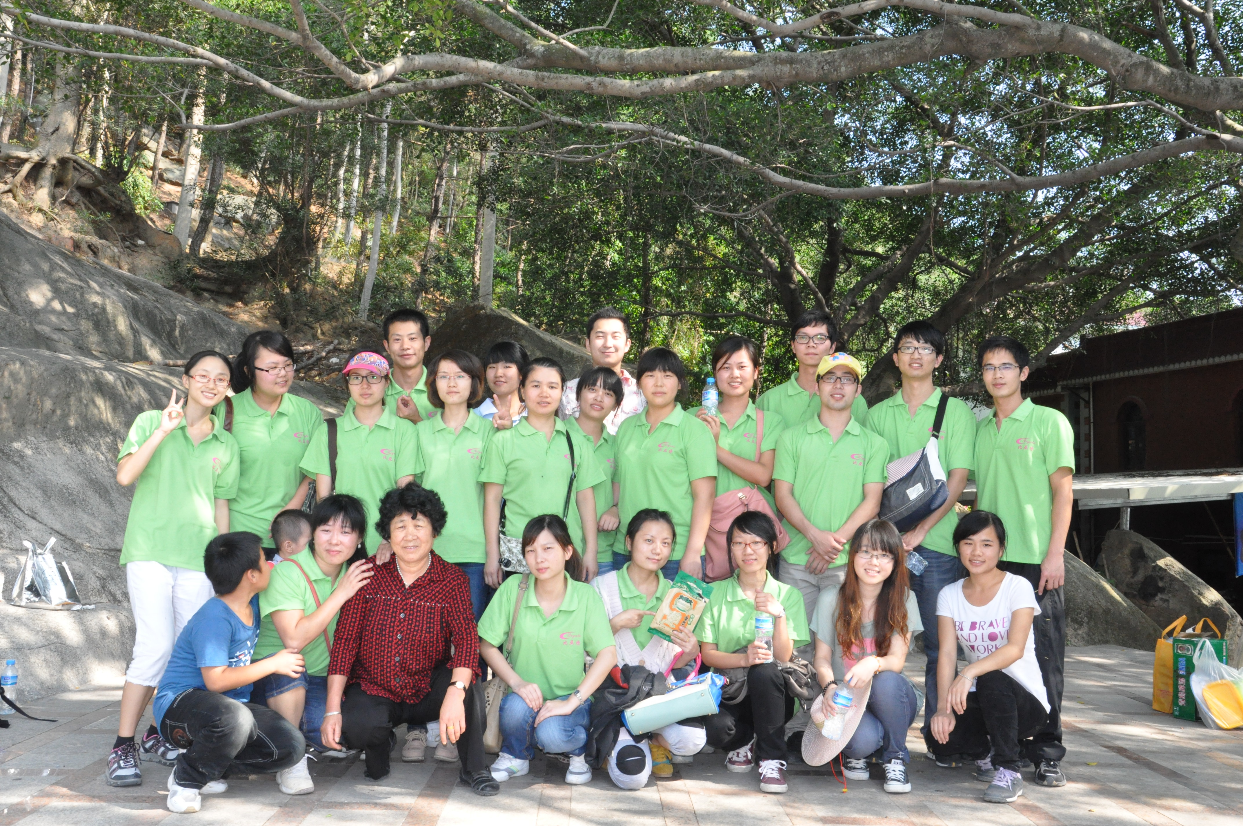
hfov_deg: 53.2
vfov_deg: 36.8
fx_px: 1241
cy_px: 413
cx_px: 622
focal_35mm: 36
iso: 1600
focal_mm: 24
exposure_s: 1/125
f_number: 14
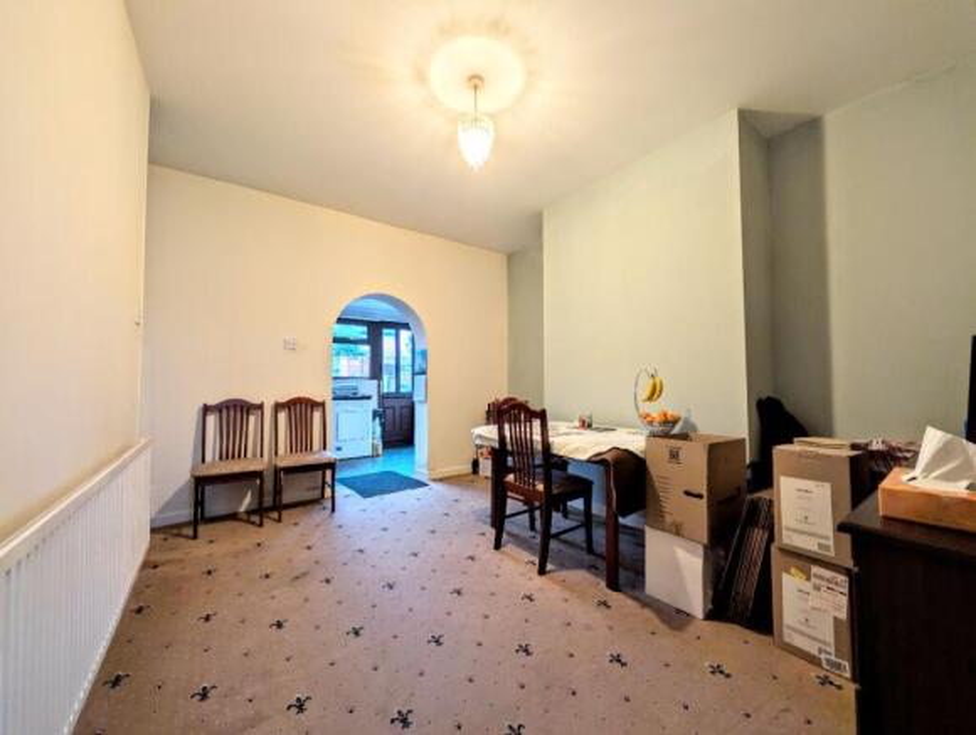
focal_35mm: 12
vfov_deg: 94.7
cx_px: 488
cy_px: 368
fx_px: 339
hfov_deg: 110.4
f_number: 1.7
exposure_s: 1/16.8
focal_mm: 2.02
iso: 54
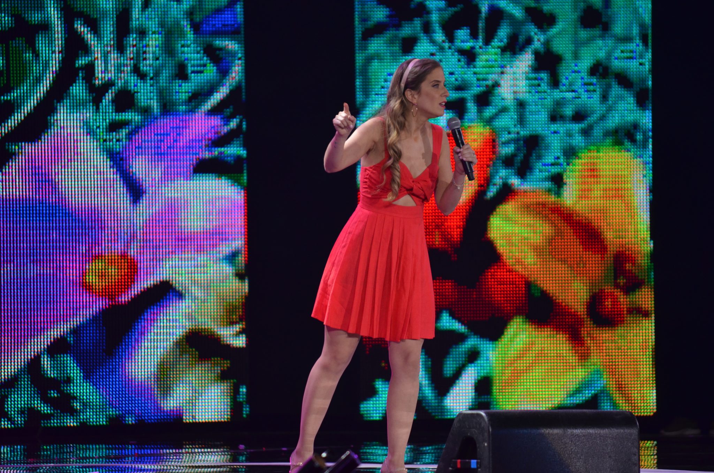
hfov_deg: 6.9
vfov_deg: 4.6
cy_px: 236
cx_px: 357
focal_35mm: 300
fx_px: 5937
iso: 800
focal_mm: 200
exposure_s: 1/125
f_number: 5.6
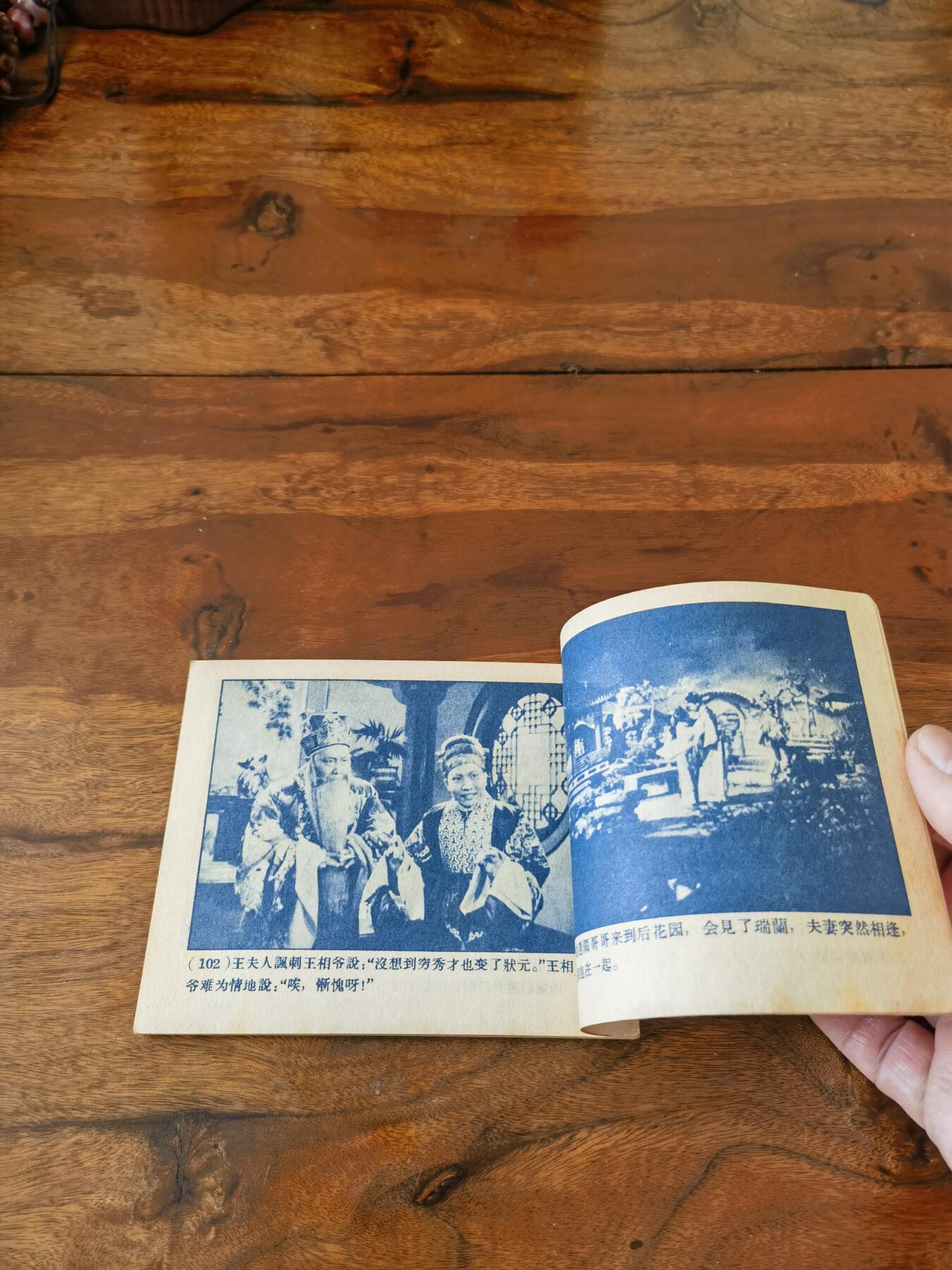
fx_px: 990
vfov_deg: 65.3
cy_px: 635
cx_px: 476
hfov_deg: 51.4
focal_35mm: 27
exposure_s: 1/120
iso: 80
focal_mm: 6.67
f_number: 1.9
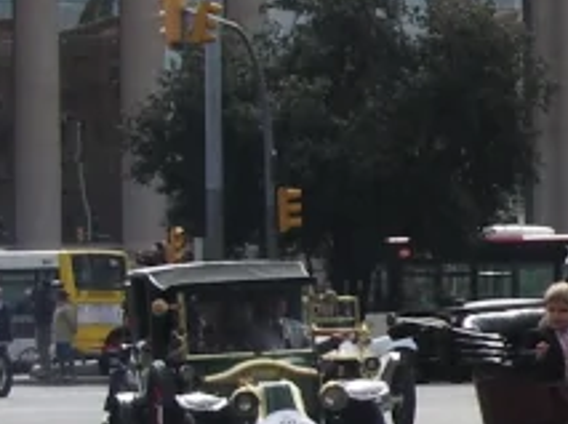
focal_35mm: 280
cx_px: 1123
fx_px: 4587
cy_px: 312
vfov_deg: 5.3
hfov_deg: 6.9
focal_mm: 10.2
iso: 50
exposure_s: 1/250
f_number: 5.6
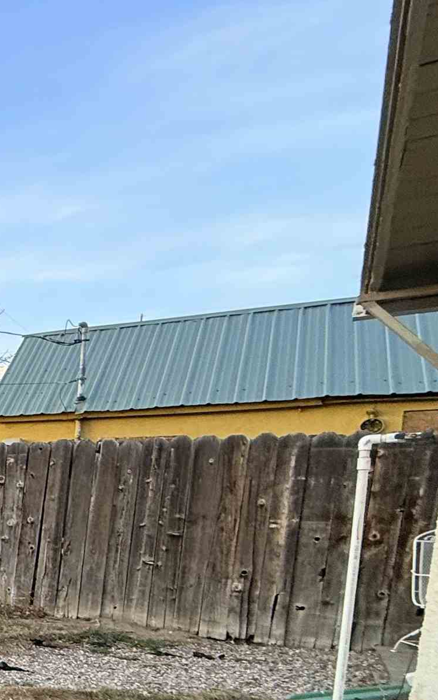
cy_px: 568
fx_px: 726
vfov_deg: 48.4
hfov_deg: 19.9
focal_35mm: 38
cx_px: -415
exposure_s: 1/99
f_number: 2.2
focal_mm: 2.22
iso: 125
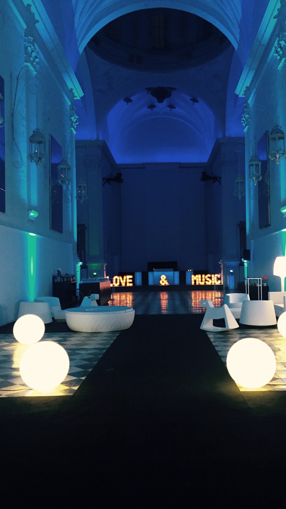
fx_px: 431
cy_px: 255
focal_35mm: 32
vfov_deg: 61.0
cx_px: 165
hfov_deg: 36.6
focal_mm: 4.15
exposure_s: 1/30
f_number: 2.2
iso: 200
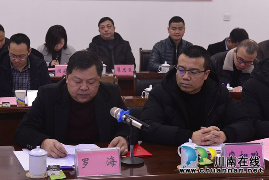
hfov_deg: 41.1
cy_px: 90
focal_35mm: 48
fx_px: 359
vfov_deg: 28.1
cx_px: 134
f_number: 5
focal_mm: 48
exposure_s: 1/60
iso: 3200
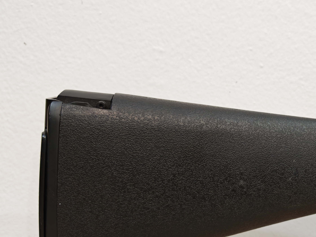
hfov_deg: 40.5
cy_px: 137
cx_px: 269
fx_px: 402
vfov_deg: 32.8
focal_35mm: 44
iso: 500
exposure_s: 1/100
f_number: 2
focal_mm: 6.83
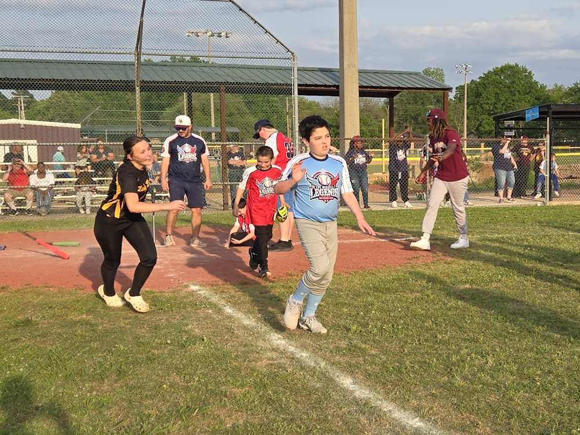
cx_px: 290
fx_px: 385
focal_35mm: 23
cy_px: 218
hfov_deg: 73.9
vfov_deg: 58.9
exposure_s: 1/907
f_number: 1.8
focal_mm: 5.4
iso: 25
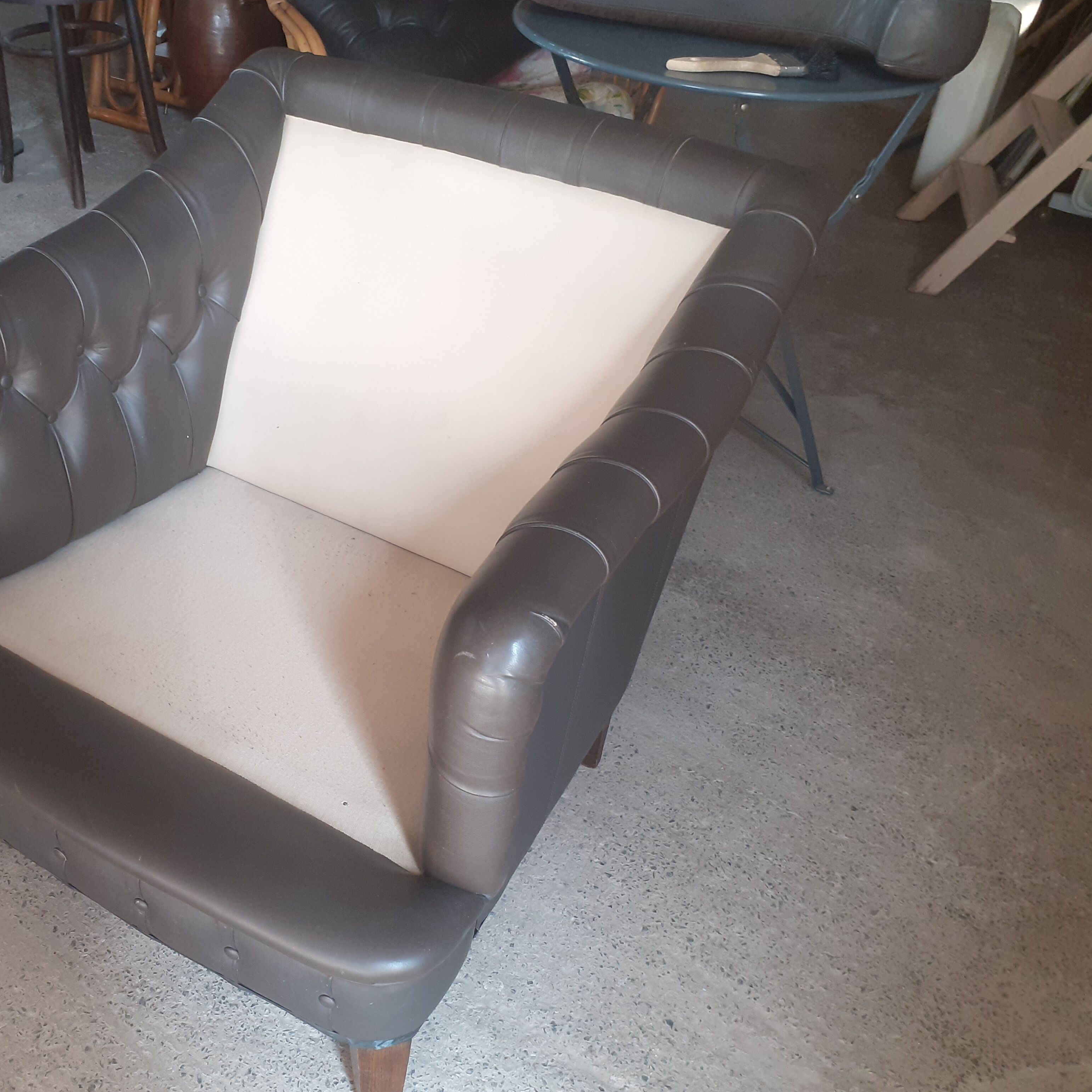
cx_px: 380
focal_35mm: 32
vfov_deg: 51.1
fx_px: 1142
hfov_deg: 50.3
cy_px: 547
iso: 125
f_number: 1.9
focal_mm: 3.6
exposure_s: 1/50
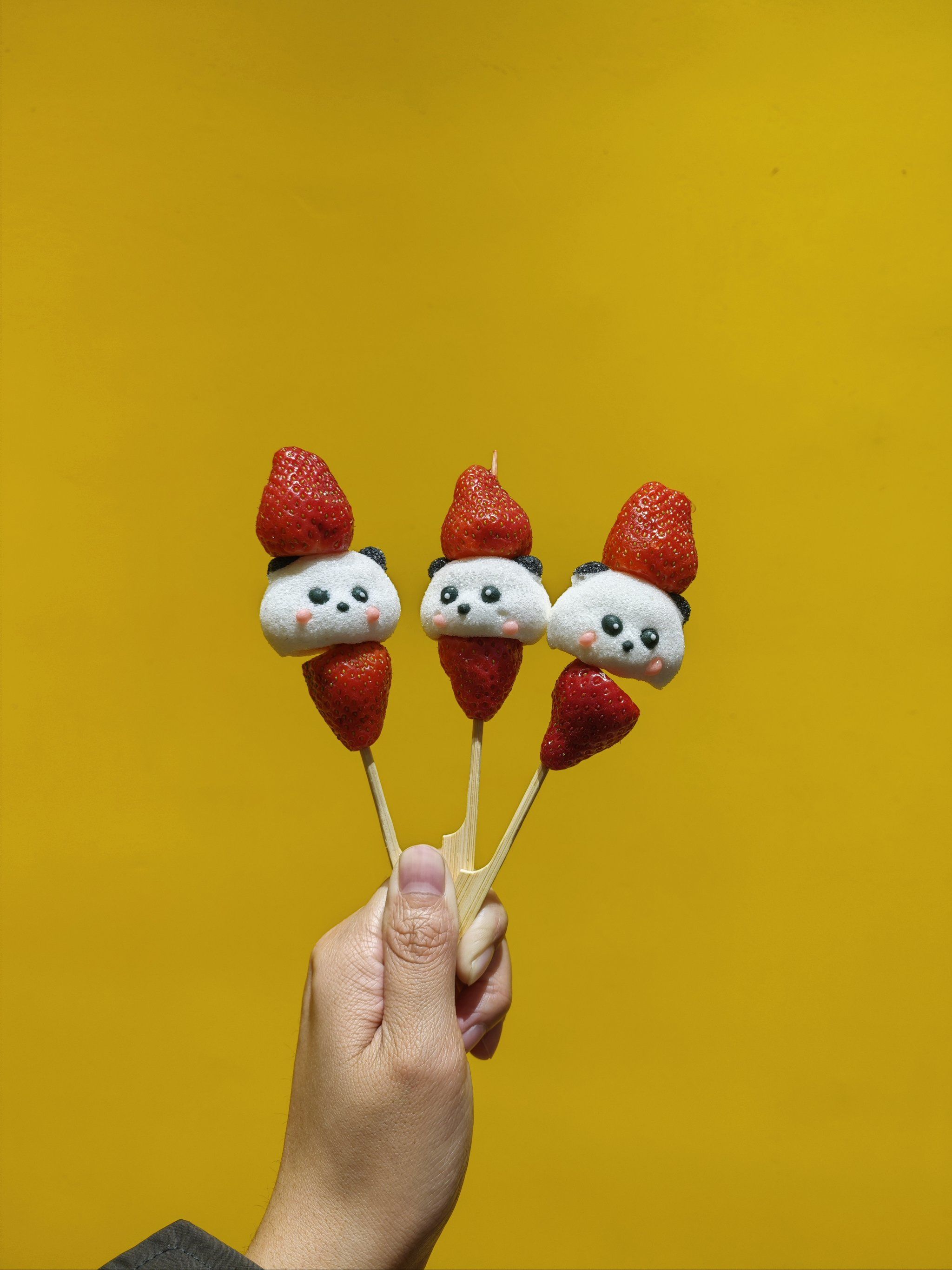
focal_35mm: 23
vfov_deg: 73.9
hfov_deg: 58.9
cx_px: 476
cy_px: 635
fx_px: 843
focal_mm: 8.72
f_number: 2.8
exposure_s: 1/101
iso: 250
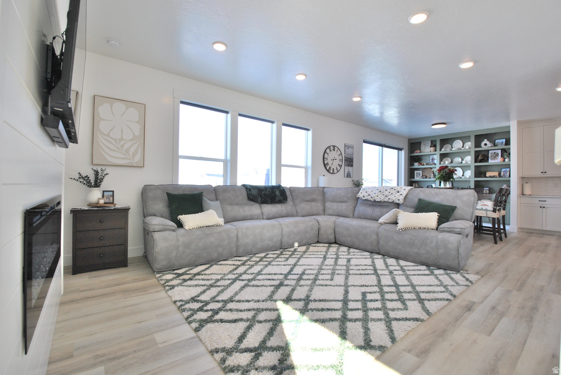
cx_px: 280
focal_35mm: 15
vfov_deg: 77.5
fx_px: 234
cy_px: 188
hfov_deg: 100.3
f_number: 5.6
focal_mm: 10
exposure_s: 1/125
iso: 200
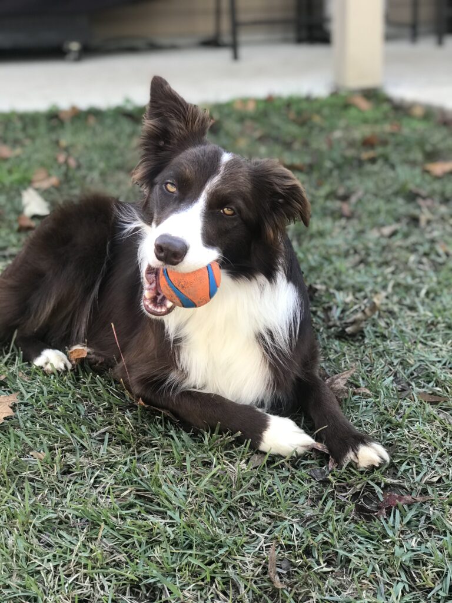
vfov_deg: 33.8
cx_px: 226
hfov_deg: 25.7
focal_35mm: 57
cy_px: 302
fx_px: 992
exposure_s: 1/60
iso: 32
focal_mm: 6.6
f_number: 2.8
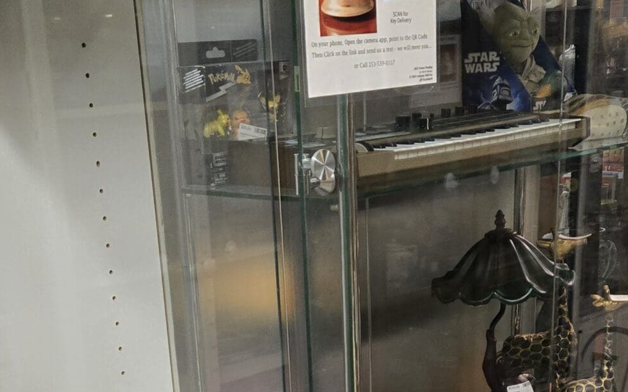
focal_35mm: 64
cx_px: 262
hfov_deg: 31.9
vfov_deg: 19.3
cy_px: 452
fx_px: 1095
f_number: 1.8
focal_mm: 5.4
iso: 640
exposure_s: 1/120
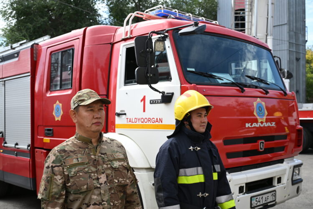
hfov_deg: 46.4
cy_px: 104
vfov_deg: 31.9
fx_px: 365
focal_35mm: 42
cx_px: 156
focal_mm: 42
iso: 160
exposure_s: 1/160
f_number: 8
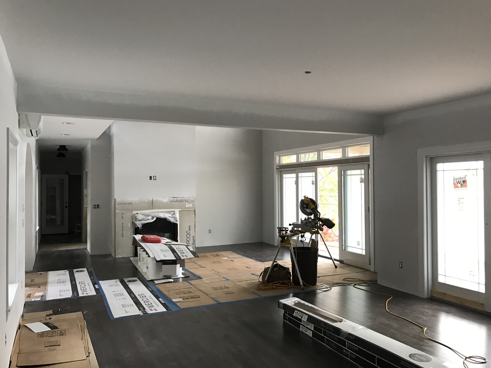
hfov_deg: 63.4
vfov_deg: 49.7
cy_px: 184
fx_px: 397
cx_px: 246
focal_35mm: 28
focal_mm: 3.99
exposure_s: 1/30
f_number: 1.8
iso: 40
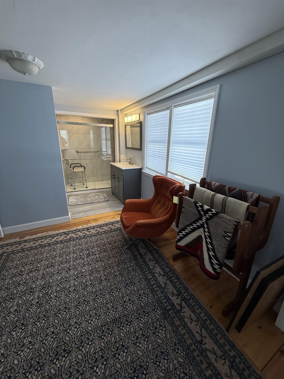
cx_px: 142
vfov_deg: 102.1
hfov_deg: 85.7
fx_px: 153
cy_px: 190
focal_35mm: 14
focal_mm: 2.22
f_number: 2.2
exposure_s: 1/120
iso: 100
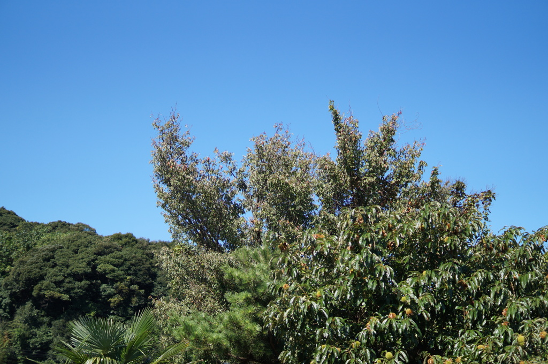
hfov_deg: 37.9
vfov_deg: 25.7
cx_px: 274
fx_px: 798
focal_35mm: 52
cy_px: 182
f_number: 1.8
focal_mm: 35
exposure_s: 1/4000
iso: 100
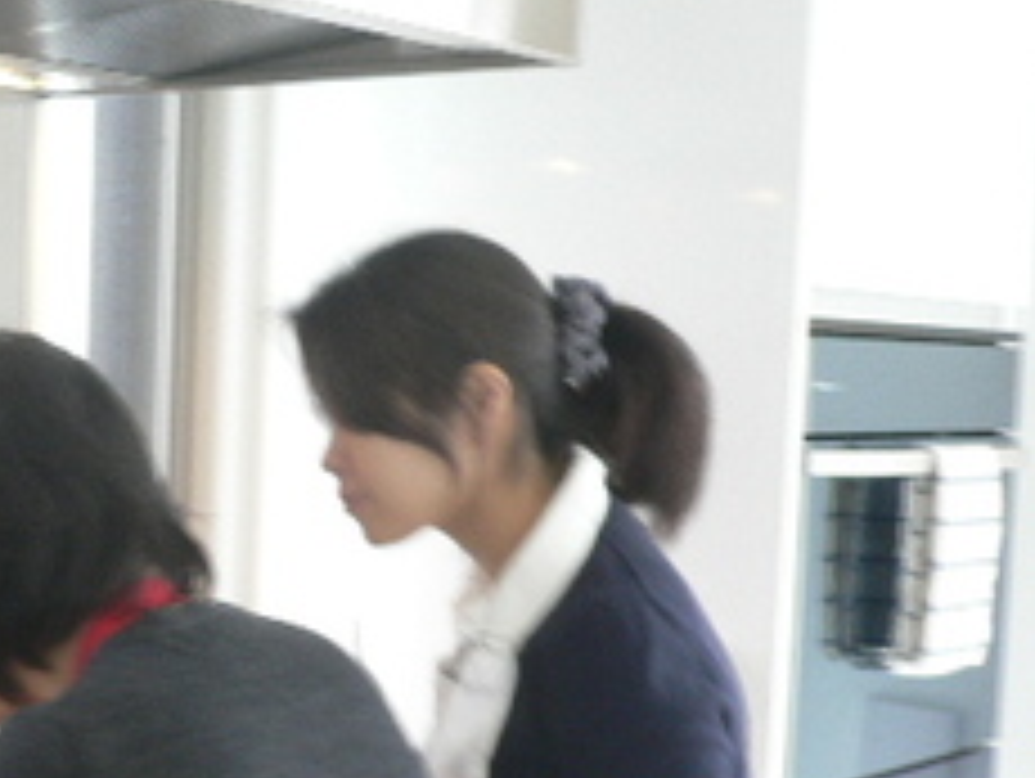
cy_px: 528
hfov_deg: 24.1
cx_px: -81
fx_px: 2275
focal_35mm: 76
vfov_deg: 19.4
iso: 100
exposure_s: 1/8
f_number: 2.8
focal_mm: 5.8
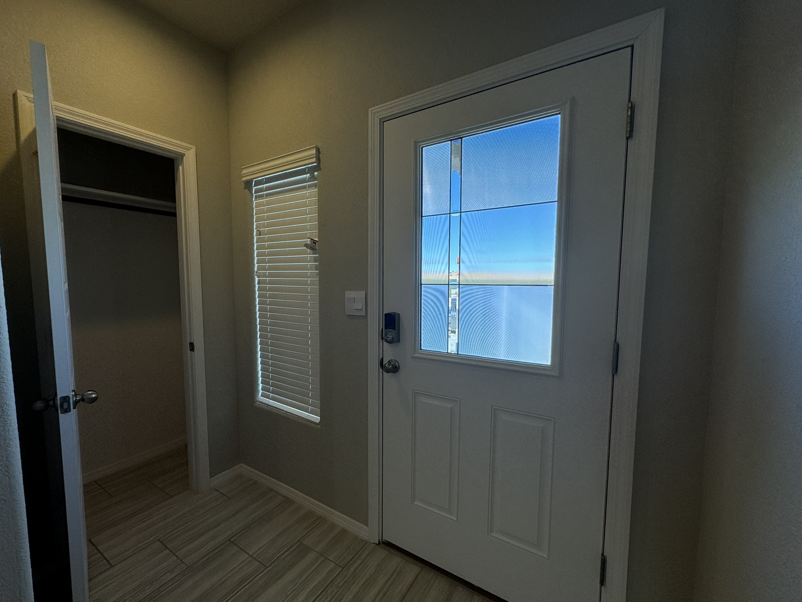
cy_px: 309
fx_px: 348
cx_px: 374
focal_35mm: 15
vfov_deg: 81.7
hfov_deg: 98.0
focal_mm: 2.22
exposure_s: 1/317
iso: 40
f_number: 2.2
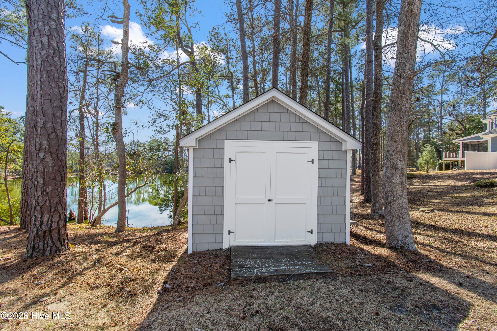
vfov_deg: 77.3
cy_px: 166
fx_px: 207
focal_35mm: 15
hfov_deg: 100.4
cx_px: 248
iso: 100
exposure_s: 1/200
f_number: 7.1
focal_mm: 10
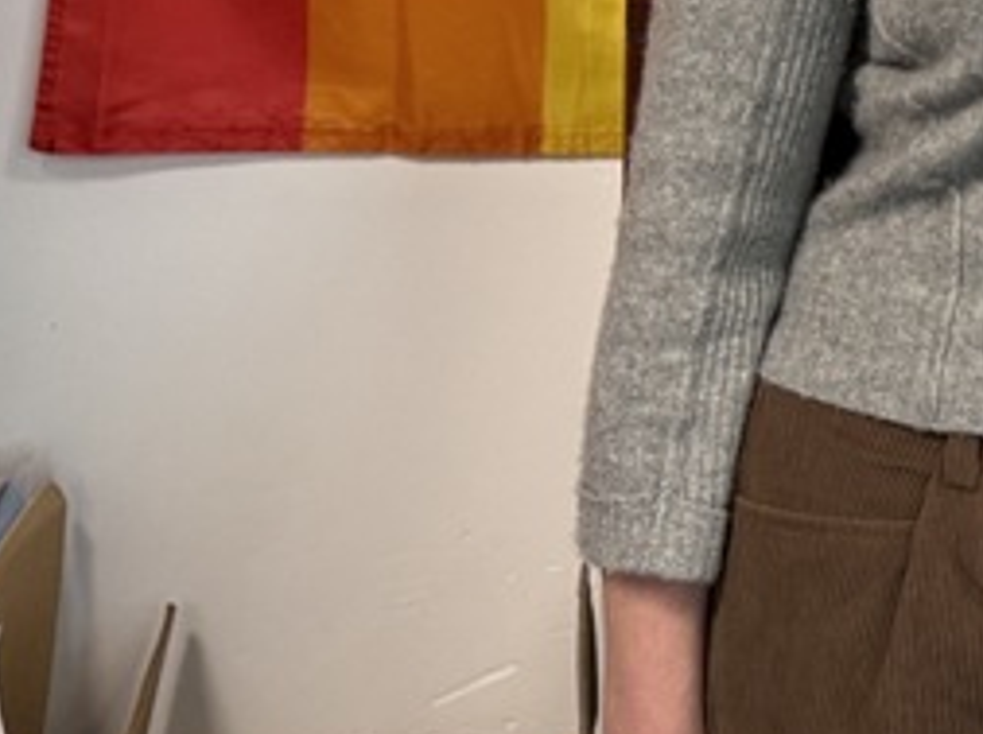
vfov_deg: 17.2
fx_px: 2155
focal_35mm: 76
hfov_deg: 21.6
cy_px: -408
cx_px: 1465
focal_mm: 6.76
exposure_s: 1/60
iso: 250
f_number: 1.78
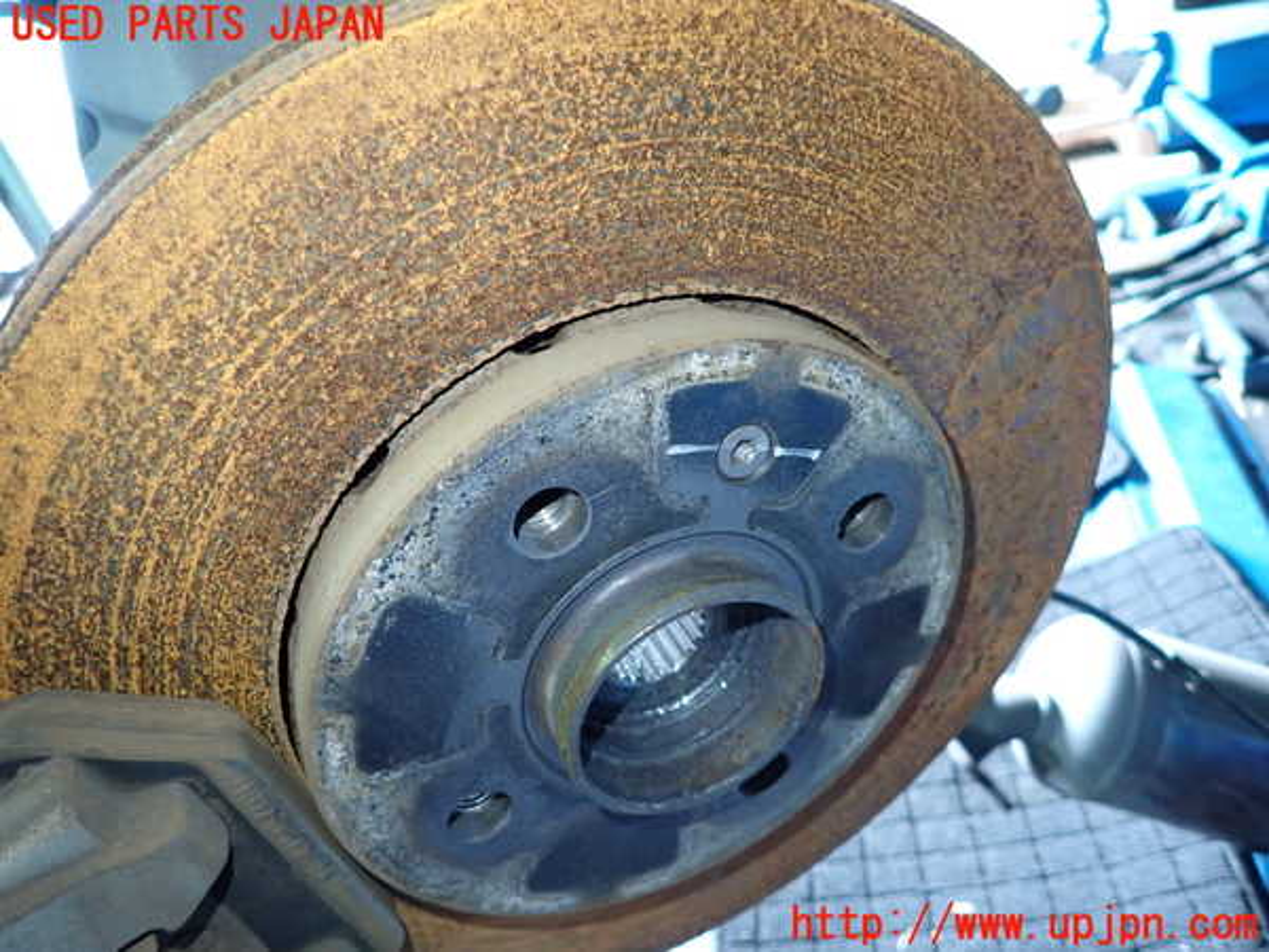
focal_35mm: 25
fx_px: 916
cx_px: 634
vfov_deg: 54.9
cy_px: 476
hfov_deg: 69.4
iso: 320
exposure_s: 1/30
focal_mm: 4.5
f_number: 2
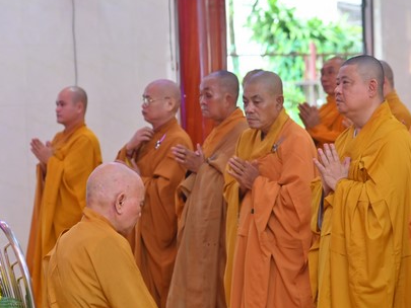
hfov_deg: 15.0
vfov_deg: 11.3
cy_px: 182
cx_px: 321
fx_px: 1556
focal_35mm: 131
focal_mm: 85
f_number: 4
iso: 800
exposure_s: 1/160
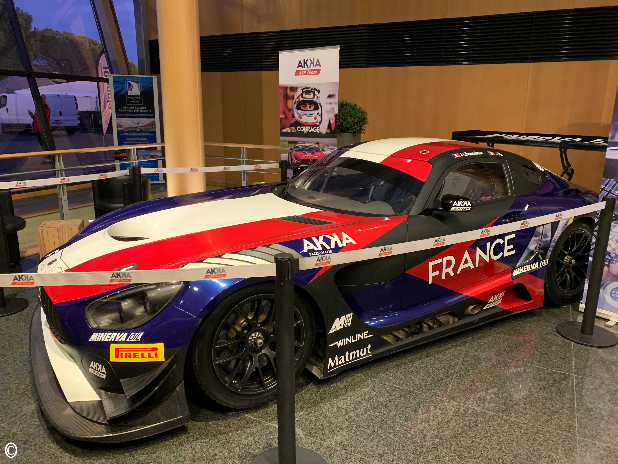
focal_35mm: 26
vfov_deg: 53.1
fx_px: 464
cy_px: 232
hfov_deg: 67.3
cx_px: 309
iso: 400
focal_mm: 4.25
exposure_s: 1/25
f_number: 1.8
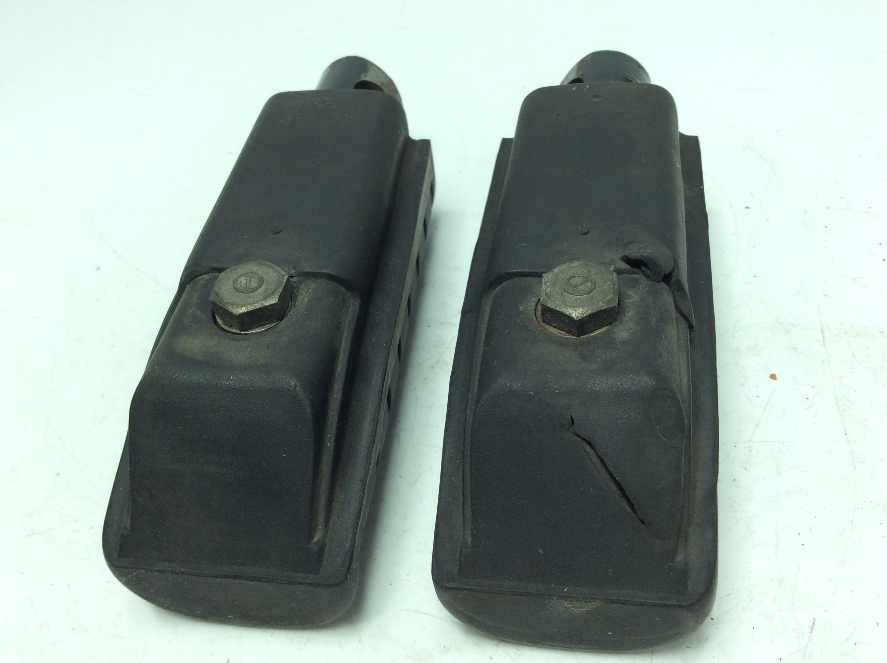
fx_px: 819
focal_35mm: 32
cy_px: 332
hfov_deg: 56.9
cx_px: 444
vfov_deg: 44.1
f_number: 2.4
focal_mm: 3.3
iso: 32
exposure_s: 1/240
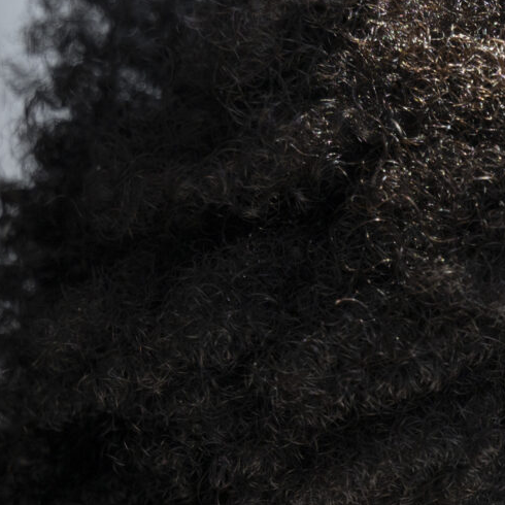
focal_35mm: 222
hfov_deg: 7.7
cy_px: 766
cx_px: 845
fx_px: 3664
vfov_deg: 7.7
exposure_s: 1/1000
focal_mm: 50
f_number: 4
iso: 500
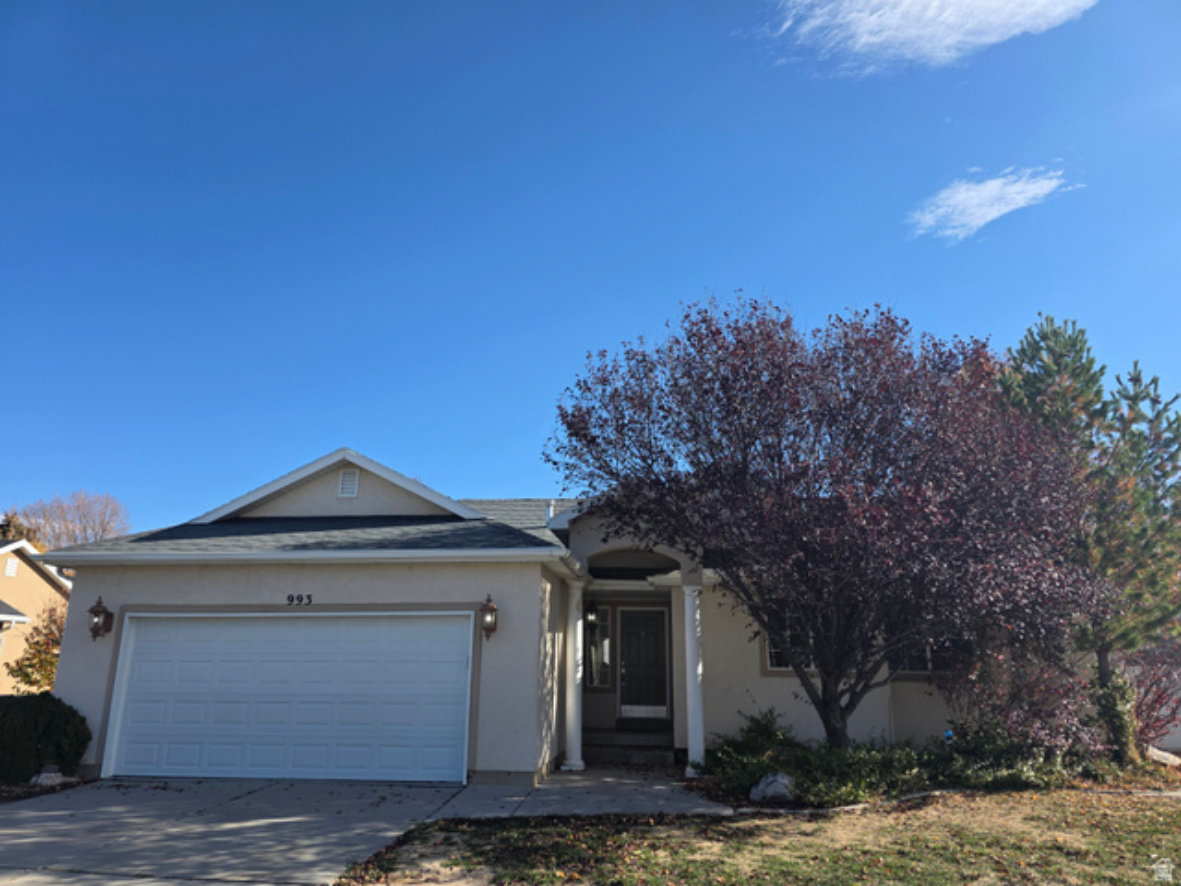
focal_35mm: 23
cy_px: 443
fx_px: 785
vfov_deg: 58.9
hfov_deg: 73.9
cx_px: 590
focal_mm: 6.3
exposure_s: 1/3972
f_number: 1.7
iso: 80
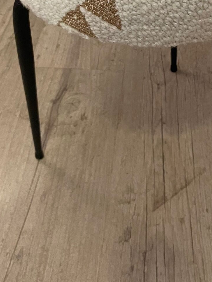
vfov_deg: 33.3
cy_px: 17
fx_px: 441
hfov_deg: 26.9
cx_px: 142
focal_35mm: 54
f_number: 1.6
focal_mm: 4.2
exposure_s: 1/50
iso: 400
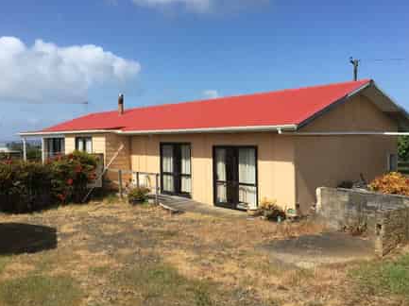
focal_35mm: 33
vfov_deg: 42.9
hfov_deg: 55.4
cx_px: 215
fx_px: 390
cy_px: 142
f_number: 2.2
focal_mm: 4.15
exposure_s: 1/2825
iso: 32
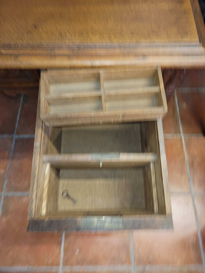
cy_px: 136
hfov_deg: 53.1
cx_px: 102
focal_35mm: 26
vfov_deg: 67.3
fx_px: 205
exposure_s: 1/10
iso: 125
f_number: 1.8
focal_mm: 5.4
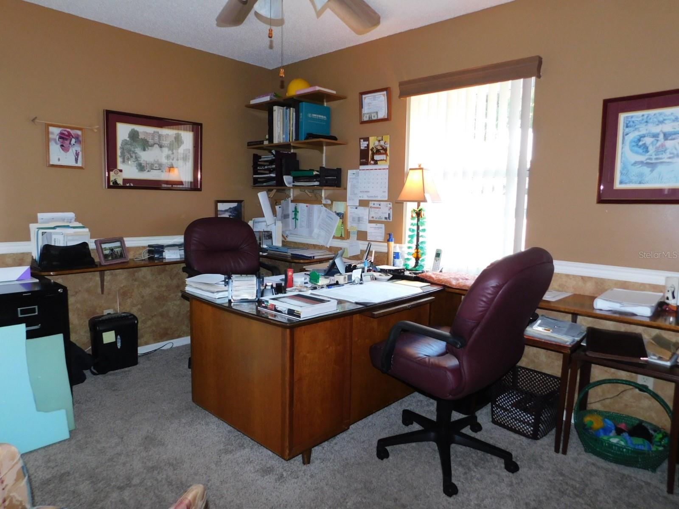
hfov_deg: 73.9
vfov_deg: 58.9
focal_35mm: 23
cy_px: 254
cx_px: 340
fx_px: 451
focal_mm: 4
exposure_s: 1/30
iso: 200
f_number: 3
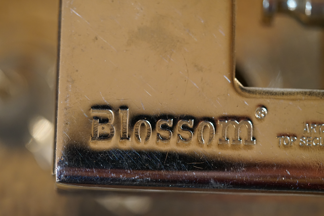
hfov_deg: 22.6
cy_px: 108
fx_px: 810
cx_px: 162
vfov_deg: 15.2
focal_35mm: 90
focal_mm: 90
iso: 3200
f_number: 2.8
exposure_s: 1/100
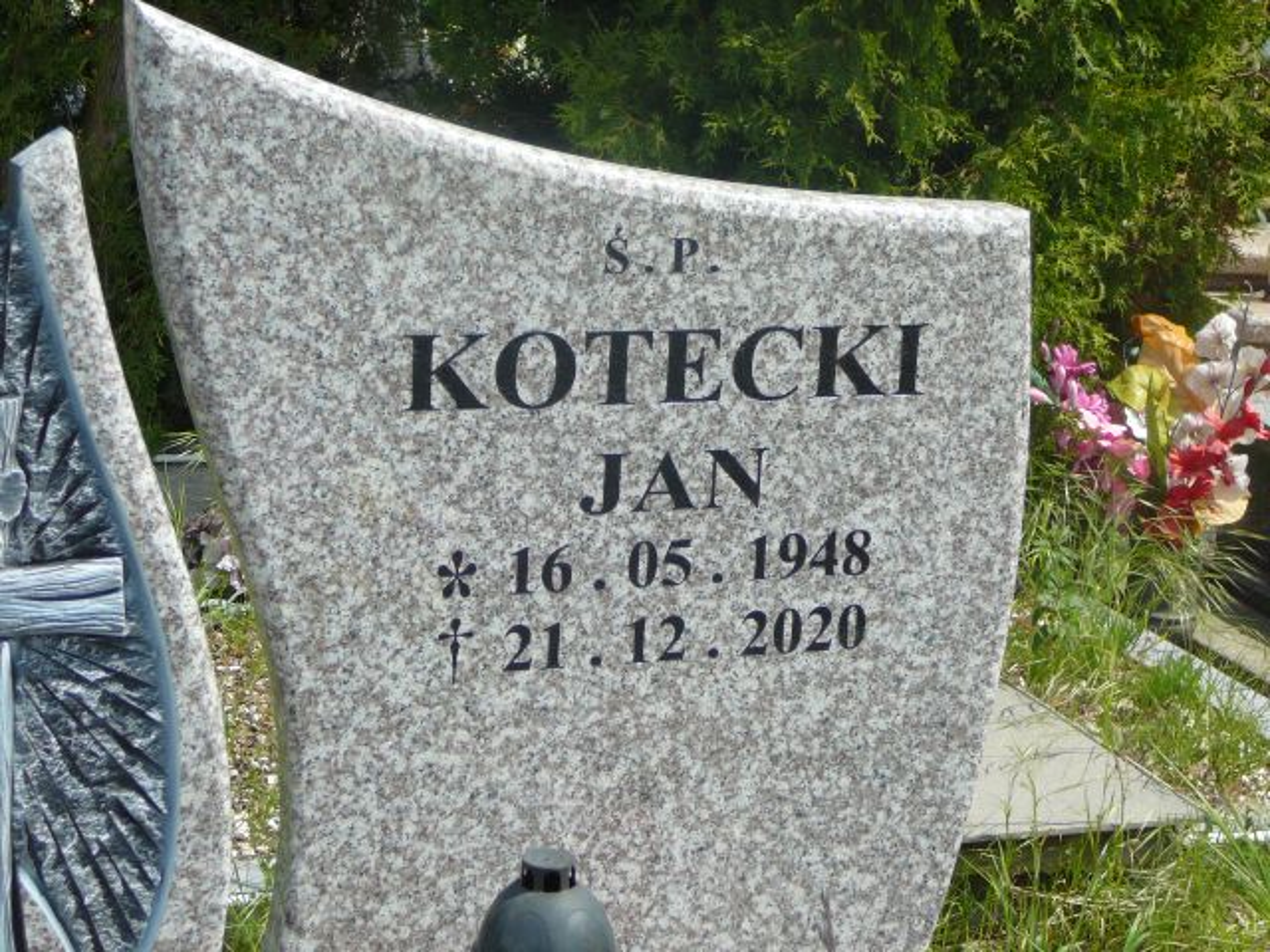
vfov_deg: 20.7
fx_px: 2605
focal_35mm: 71
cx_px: 635
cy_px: 476
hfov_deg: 27.4
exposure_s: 1/640
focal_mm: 10.5
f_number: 3.7
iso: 80
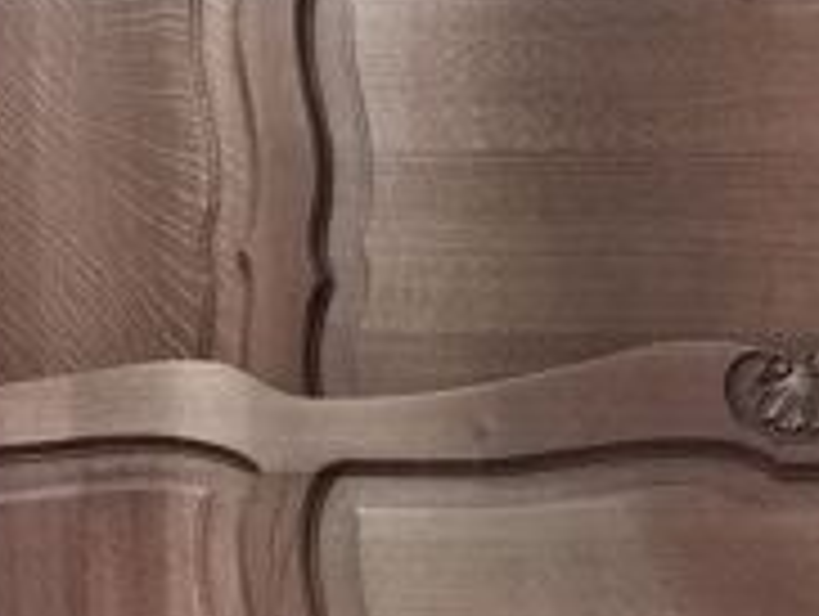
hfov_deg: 23.7
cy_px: 634
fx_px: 1872
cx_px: 796
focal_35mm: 79
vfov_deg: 18.2
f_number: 1.6
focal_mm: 5.56
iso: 1000
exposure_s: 1/20
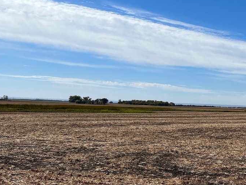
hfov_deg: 31.0
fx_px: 412
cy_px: 85
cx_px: 241
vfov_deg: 25.2
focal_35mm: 58
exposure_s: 1/8000
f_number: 1.5
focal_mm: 5.7
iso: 50
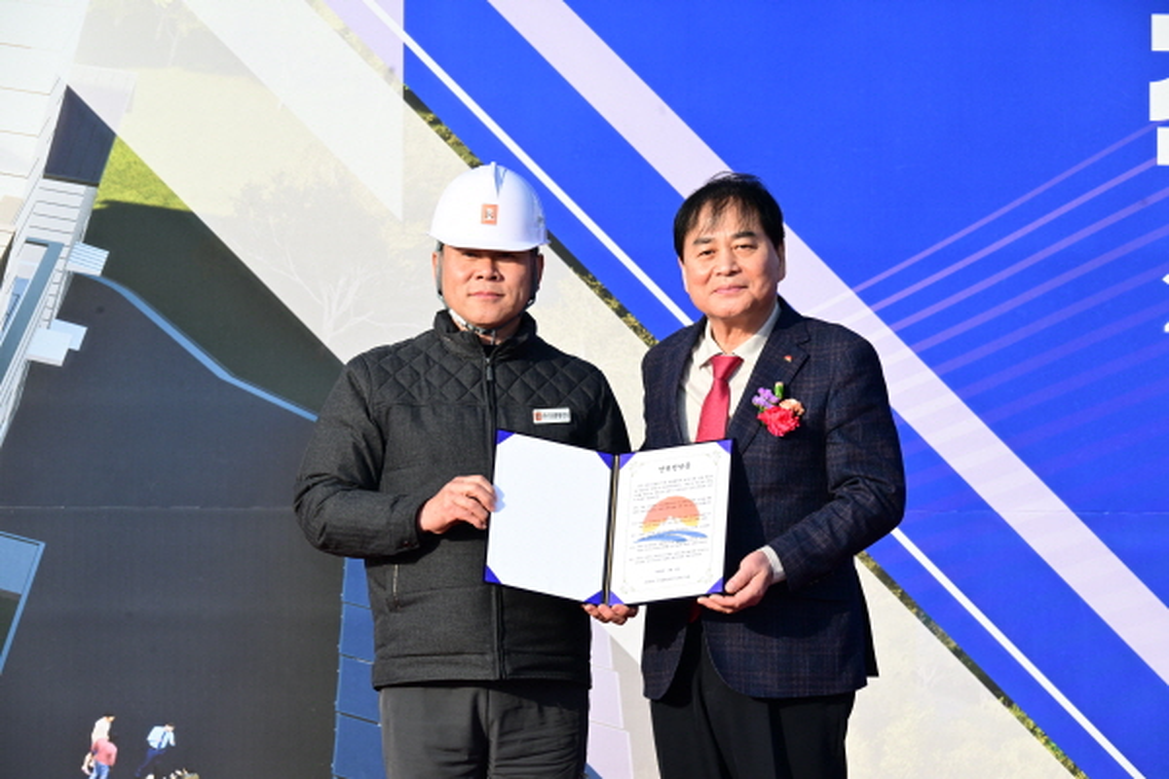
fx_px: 5033
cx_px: 584
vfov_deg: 8.9
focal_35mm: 155
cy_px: 390
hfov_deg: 13.2
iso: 1000
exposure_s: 1/640
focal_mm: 155
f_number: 13
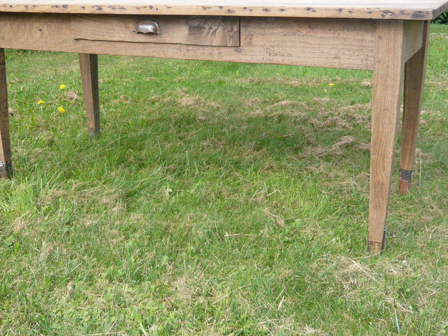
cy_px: 124
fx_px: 595
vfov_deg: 31.4
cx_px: 198
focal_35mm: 46
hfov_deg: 41.2
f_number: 3.1
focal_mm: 5.5
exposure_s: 1/320
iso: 100
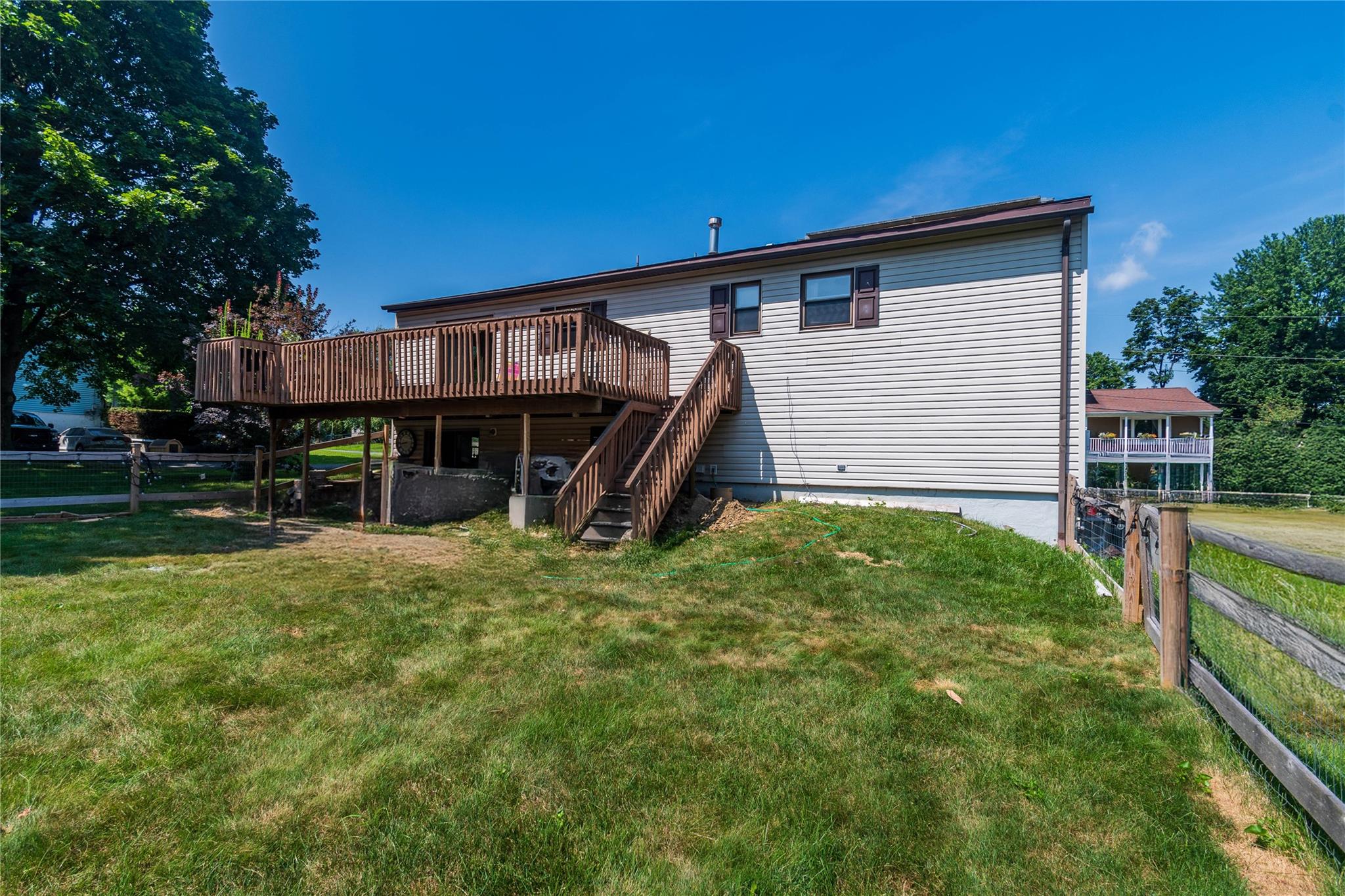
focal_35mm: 15
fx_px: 560
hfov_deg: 100.4
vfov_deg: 77.3
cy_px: 448
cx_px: 672
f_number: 8
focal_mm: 10
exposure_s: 1/250
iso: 100
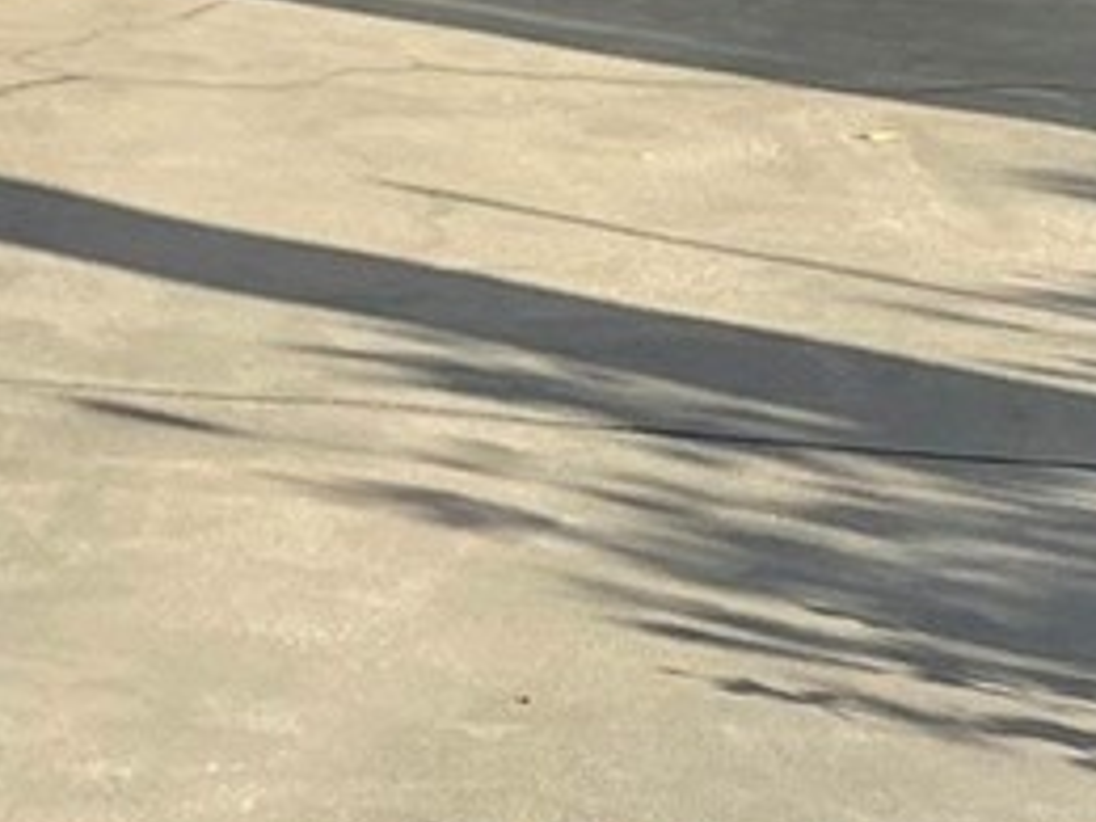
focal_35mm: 160
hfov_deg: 10.8
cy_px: -228
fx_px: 5066
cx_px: -1421
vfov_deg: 9.1
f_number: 1.6
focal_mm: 4.2
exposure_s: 1/3731
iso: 32
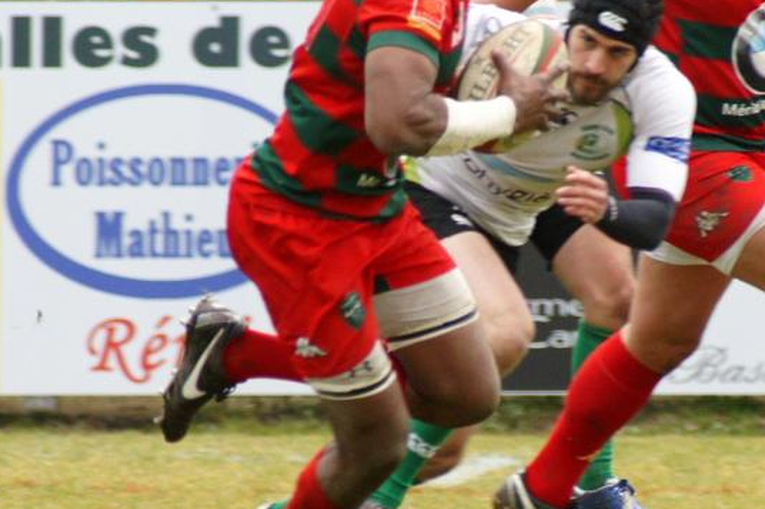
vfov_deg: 1.6
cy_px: 140
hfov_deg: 2.4
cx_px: 264
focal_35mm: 860
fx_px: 18268
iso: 800
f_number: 5.6
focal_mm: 300
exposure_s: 1/640
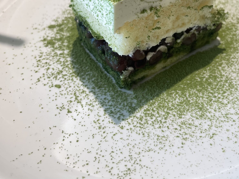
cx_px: 147
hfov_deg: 41.8
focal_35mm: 45
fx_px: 311
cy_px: 26
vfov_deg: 31.0
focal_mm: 4.2
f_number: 1.6
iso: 32
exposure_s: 1/140
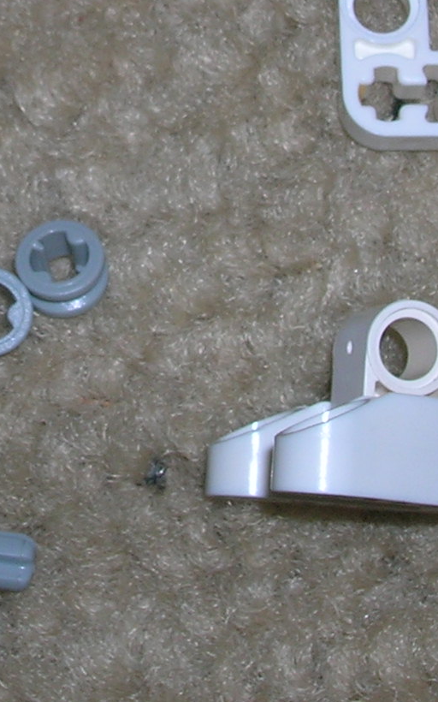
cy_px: 43
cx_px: 31
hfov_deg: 9.6
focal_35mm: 136
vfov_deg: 15.2
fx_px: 2599
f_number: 5.4
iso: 50
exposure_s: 1/60.1
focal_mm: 7.7
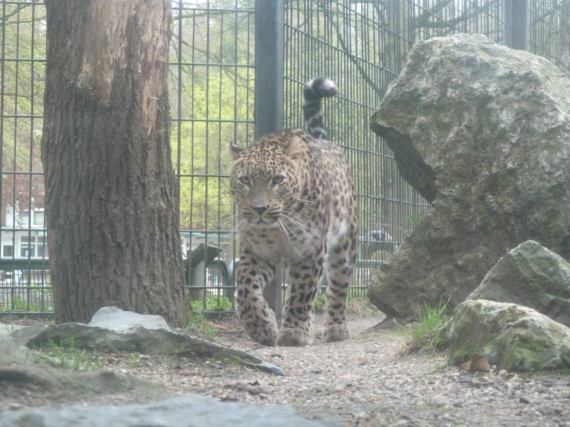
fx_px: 1959
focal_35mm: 119
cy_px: 214
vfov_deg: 12.5
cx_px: 285
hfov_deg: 16.6
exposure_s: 1/100
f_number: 4.4
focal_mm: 19.5
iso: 800
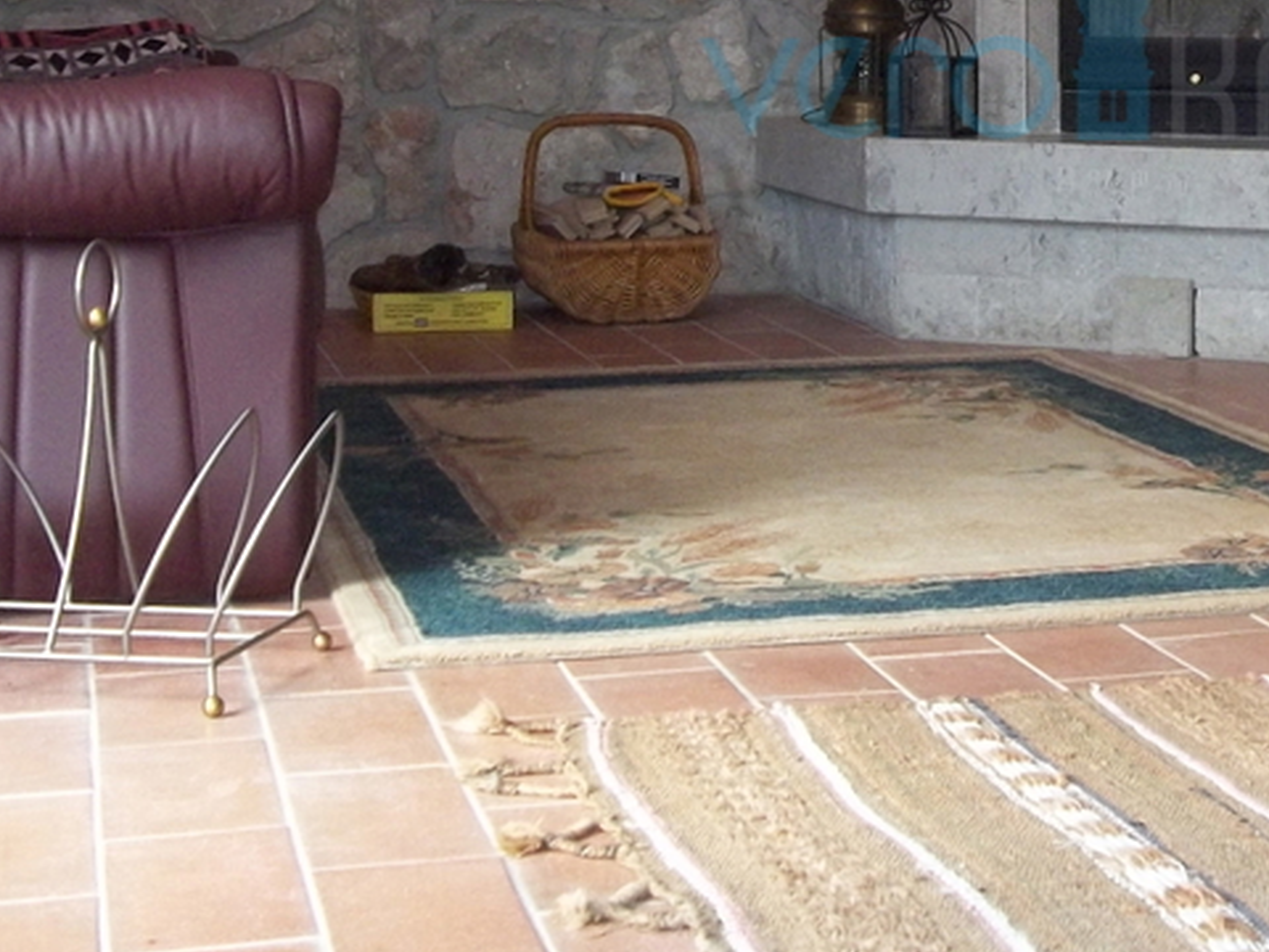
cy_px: 24
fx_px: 2933
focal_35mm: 80
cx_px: 1052
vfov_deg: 18.0
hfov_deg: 24.0
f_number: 2.9
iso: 160
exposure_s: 1/30
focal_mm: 5.7
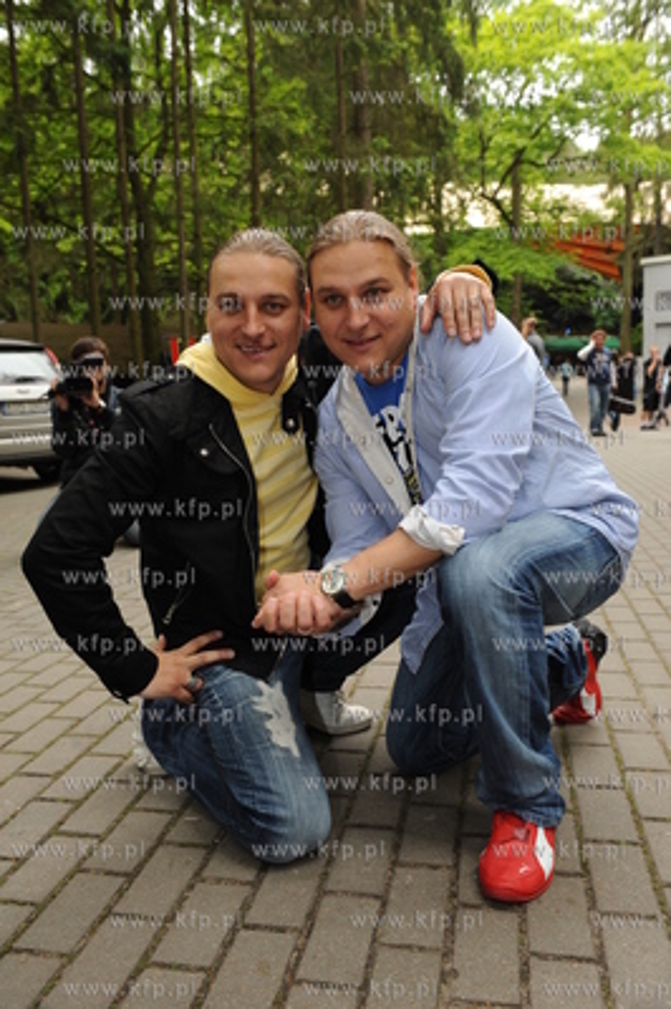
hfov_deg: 42.3
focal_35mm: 31
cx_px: 336
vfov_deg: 60.3
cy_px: 504
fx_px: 868
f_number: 5.6
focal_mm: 31
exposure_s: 1/200
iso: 800
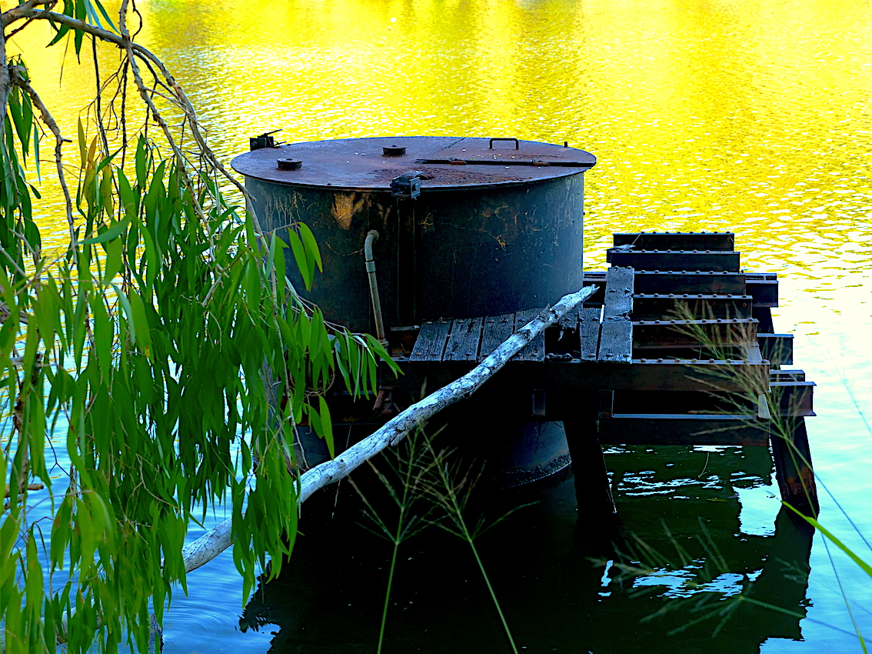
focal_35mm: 70
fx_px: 1763
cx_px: 436
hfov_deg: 27.8
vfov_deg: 21.0
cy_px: 327
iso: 400
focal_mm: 35
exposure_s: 1/80
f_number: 4.5
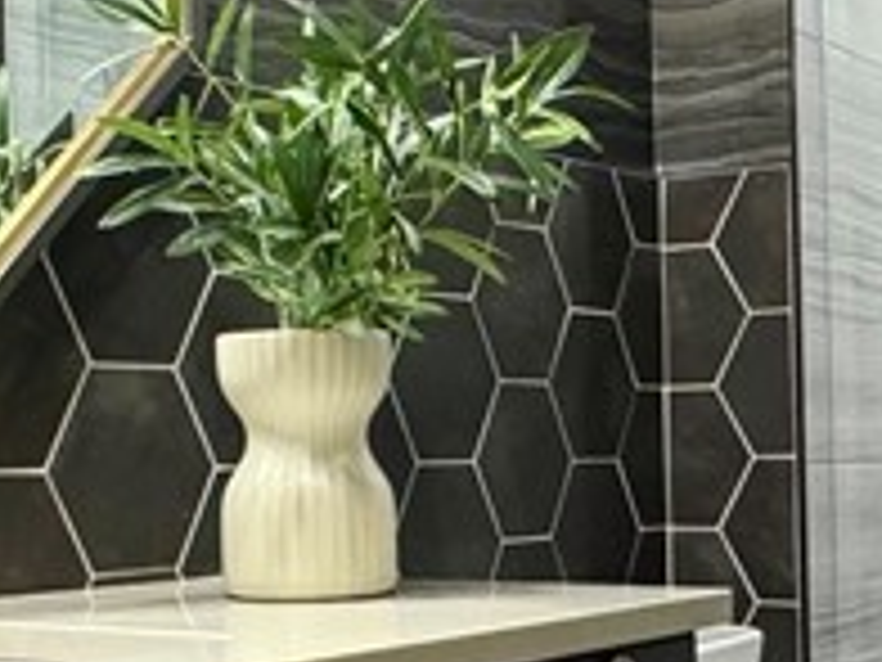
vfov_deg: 20.1
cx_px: 423
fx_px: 1860
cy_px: 414
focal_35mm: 73
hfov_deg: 26.7
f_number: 2.2
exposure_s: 1/60
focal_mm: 2.22
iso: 400
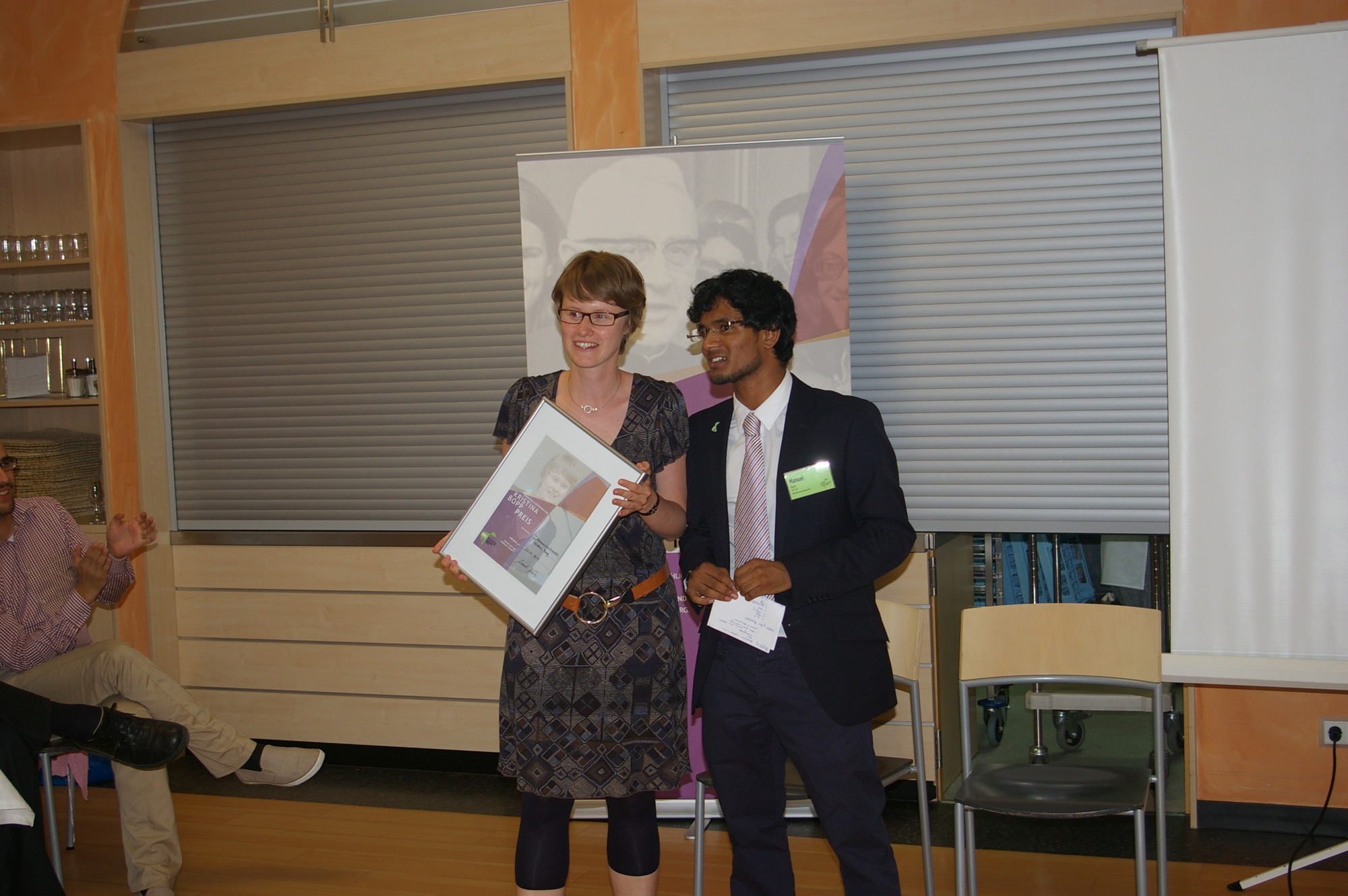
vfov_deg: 27.2
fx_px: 1852
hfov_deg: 40.0
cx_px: 674
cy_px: 448
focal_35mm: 50
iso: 200
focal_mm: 33
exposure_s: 1/45
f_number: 4
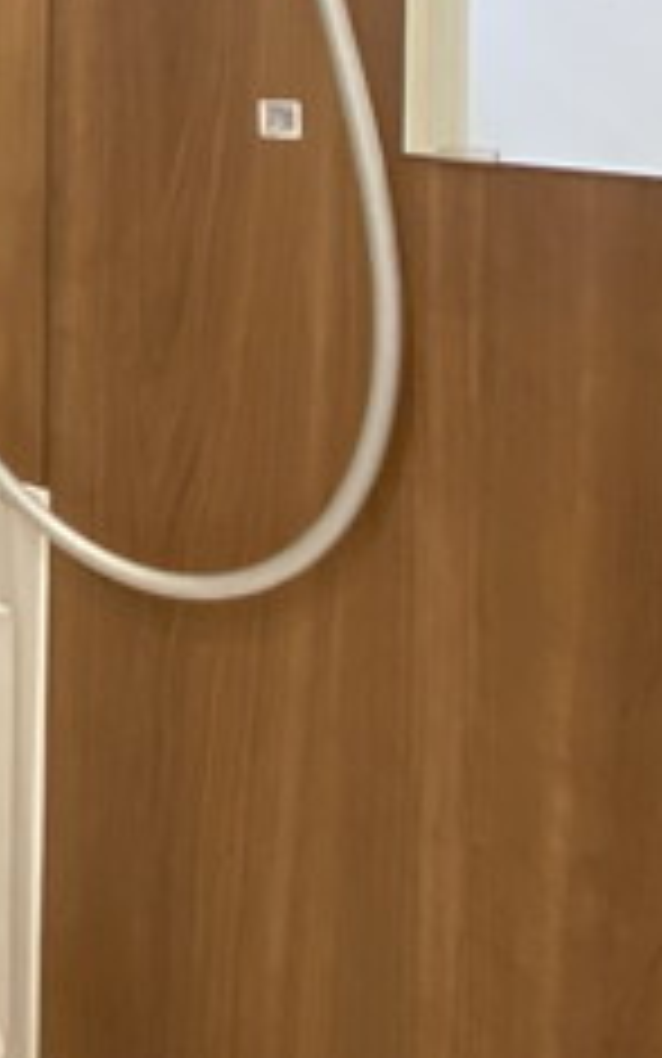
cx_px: -563
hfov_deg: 19.5
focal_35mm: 47
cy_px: -27
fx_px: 1356
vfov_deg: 37.5
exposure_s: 1/50
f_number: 2.4
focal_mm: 1.54
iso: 400
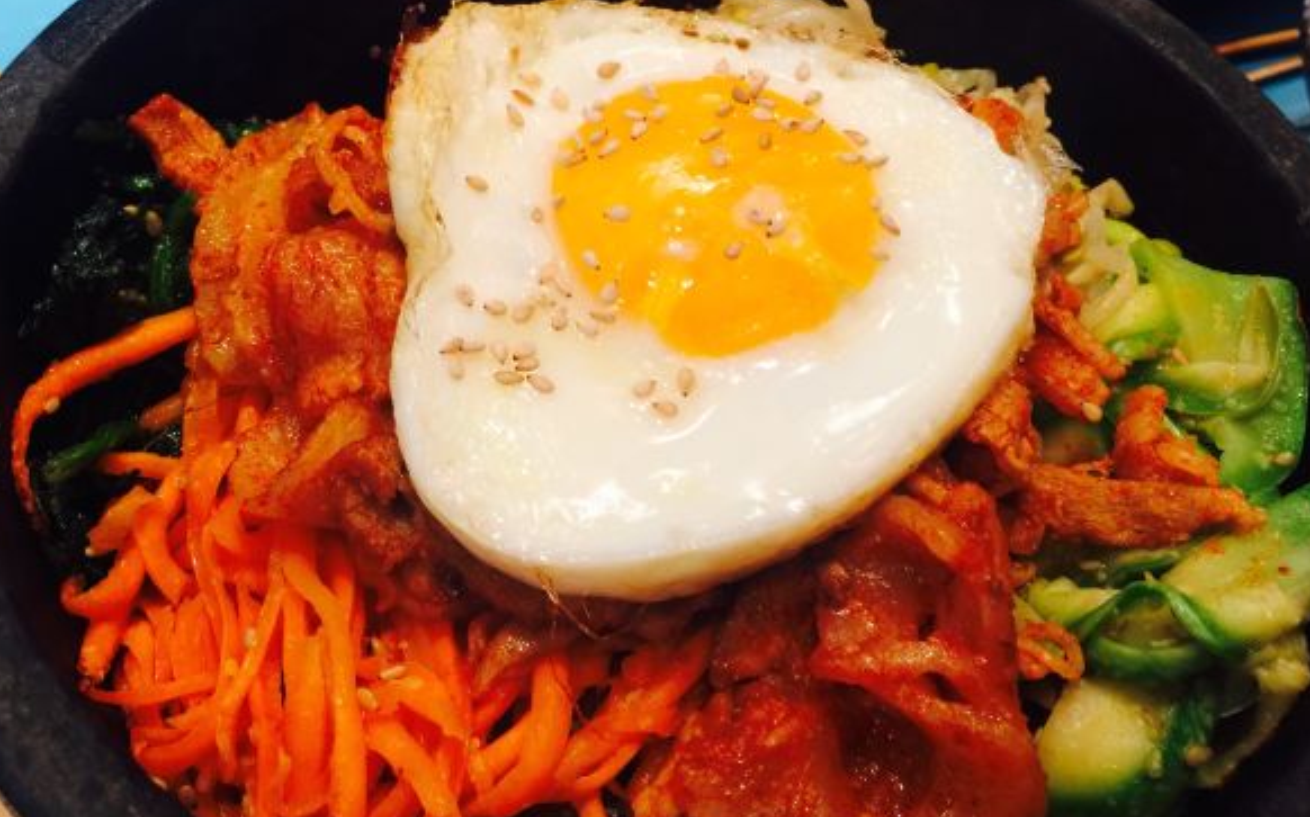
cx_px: 644
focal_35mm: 37
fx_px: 1320
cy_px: 420
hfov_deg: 52.8
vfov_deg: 34.4
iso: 64
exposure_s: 1/17
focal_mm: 4.15
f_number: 2.2
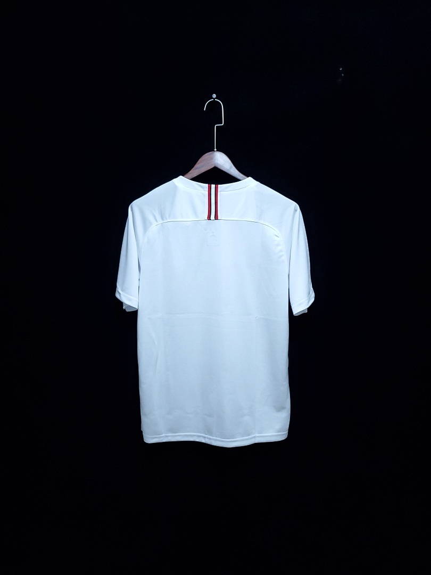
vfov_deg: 67.3
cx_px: 216
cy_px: 288
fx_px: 432
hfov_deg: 53.1
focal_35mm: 26
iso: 200
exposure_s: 1/30
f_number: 1.5
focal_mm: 4.3
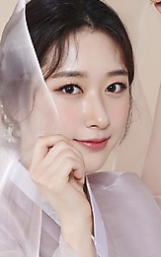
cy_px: 114
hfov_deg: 8.0
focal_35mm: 164
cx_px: 100
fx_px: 1152
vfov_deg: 12.8
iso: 64
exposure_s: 1/125
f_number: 11
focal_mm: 105
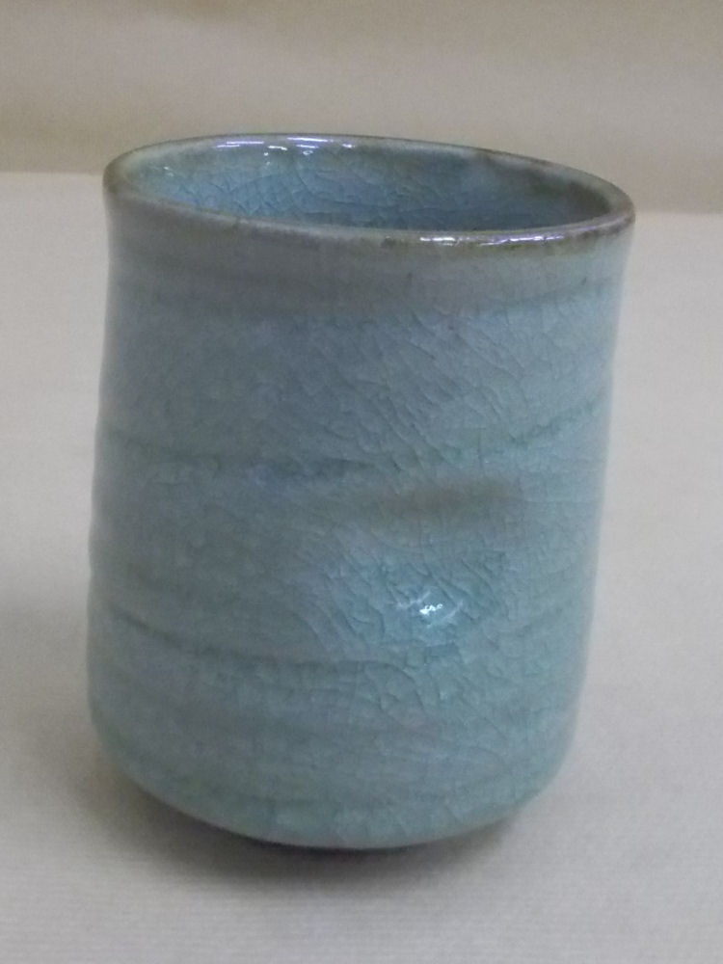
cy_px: 482
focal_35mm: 26
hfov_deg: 53.1
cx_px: 362
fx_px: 724
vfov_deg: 67.3
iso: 800
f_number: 3.2
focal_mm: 4.6
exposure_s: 1/80
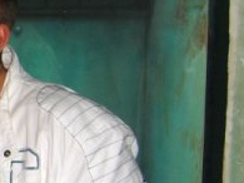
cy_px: 95
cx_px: -109
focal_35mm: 117
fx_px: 824
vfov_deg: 12.6
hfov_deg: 15.7
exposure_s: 1/60
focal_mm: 7.9
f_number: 2.8
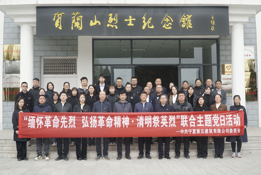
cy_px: 88
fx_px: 305
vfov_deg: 31.9
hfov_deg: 46.4
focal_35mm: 42
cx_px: 130
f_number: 8
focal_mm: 28
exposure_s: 1/640
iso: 640
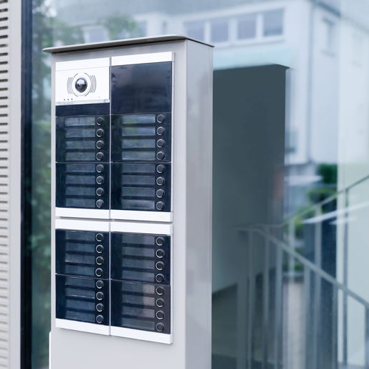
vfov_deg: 30.6
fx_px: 675
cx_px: 93
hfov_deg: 30.1
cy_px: 184
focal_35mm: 56
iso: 640
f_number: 4.5
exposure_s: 1/200
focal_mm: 43
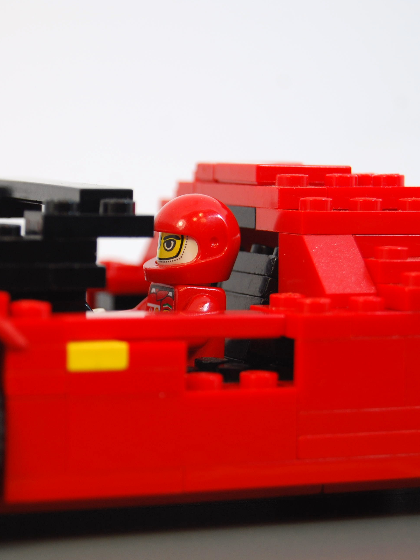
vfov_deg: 16.5
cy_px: 278
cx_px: 149
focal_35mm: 120
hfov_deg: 12.4
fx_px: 1937
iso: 200
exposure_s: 1/60
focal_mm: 55
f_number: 5.6
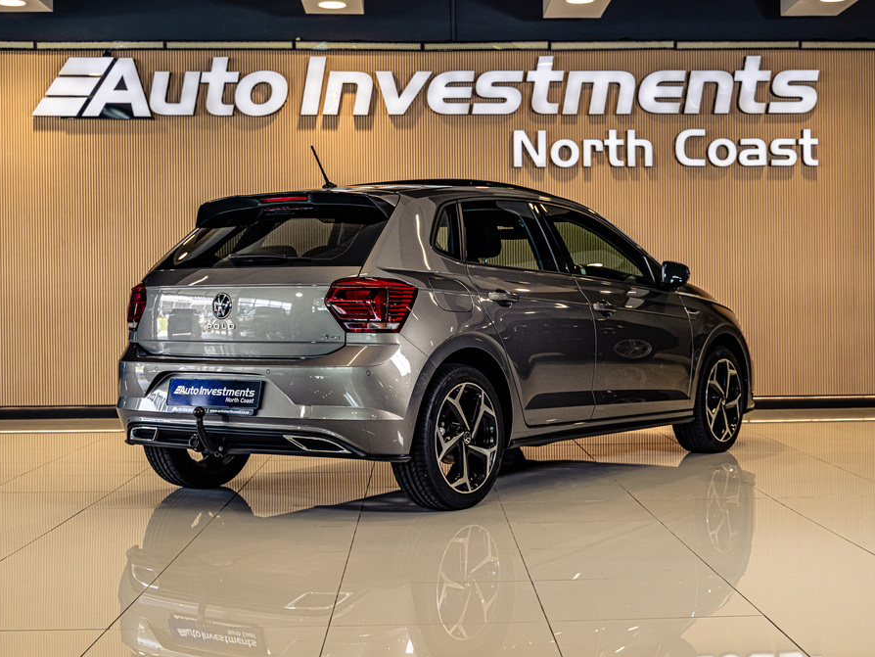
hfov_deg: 34.9
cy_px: 326
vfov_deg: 26.6
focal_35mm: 55
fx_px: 1391
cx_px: 428
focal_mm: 50
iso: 500
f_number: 5
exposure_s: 1/200
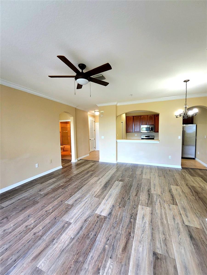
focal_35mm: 13
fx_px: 104
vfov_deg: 106.2
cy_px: 138
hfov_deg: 90.0
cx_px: 104
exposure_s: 1/60.2
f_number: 2.2
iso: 200
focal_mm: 1.13
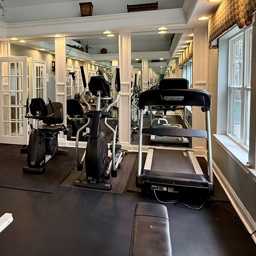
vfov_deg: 49.2
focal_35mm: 33
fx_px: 276
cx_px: 72
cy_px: 94
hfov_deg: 48.3
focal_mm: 2.22
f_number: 2.2
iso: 250
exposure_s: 1/120
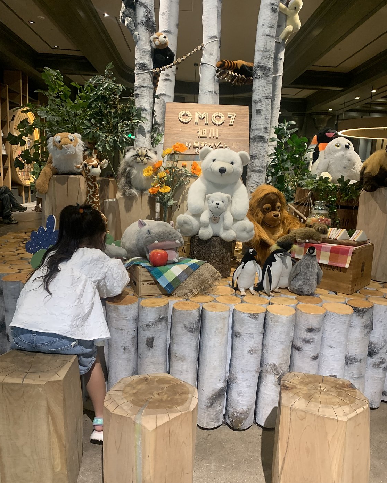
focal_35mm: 28
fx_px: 401
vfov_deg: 62.2
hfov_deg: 51.5
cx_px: 199
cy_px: 237
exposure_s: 1/50
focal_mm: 4.25
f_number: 1.8
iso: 200
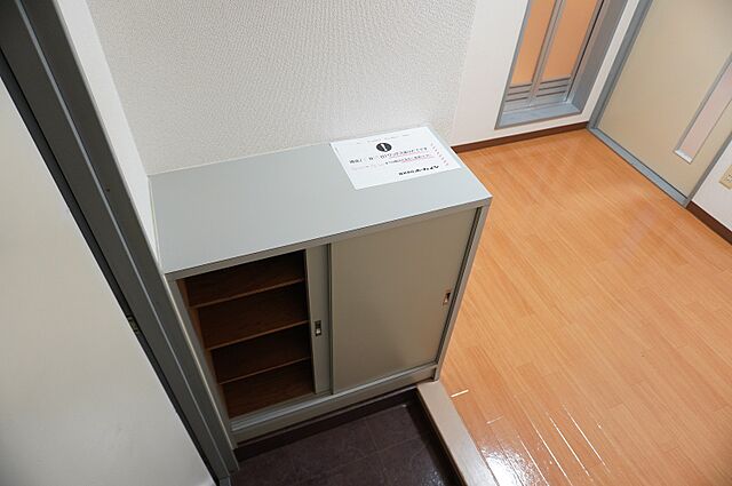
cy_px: 243
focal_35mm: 24
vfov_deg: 53.0
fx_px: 487
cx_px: 366
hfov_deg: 73.8
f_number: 3.5
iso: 640
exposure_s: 1/30
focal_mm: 16
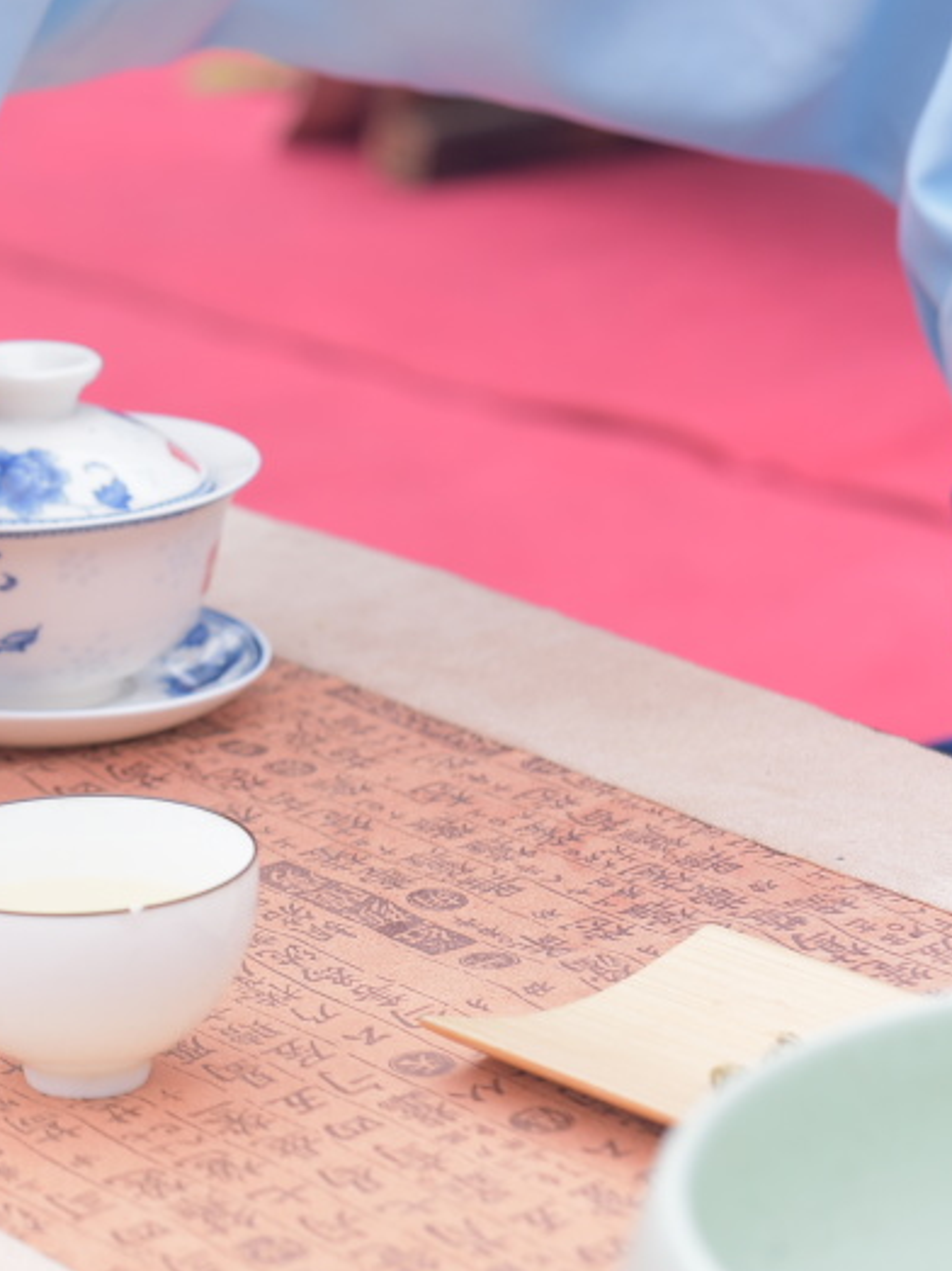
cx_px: -236
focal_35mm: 139
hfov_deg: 10.5
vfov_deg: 14.2
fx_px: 5099
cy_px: 482
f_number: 6.3
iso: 320
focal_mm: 70
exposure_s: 1/125
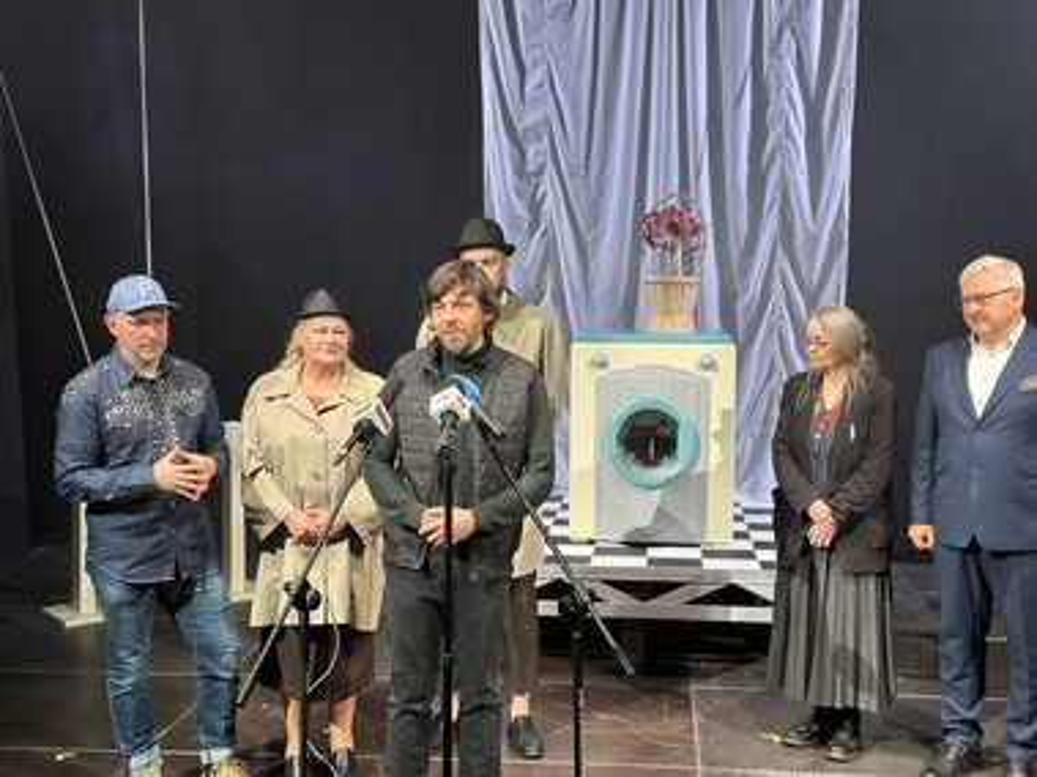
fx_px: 1437
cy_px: 388
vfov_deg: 30.2
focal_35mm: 48
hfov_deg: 39.7
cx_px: 518
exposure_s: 1/60
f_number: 1.78
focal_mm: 6.86
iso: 125
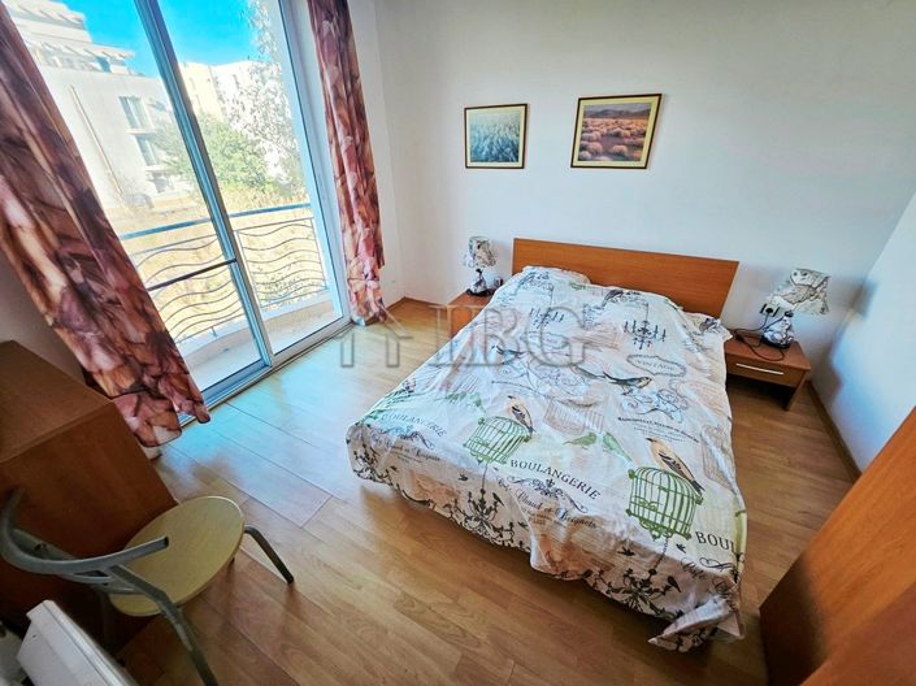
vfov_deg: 89.9
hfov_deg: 106.2
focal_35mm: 13
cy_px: 343
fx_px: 344
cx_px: 458
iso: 32
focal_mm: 1.7
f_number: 2.2
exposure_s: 1/50
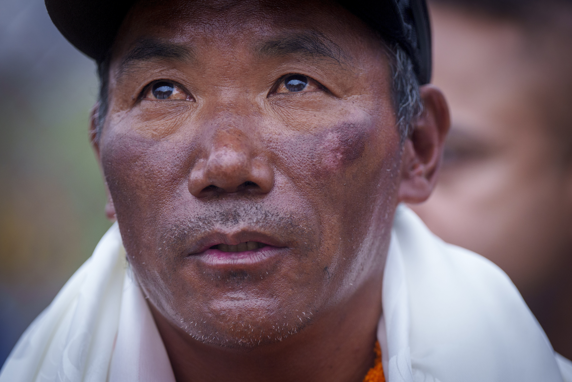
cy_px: 191
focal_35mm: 247
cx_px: 286
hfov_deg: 8.3
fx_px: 3924
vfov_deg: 5.6
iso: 400
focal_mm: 165
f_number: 2.8
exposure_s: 1/1250
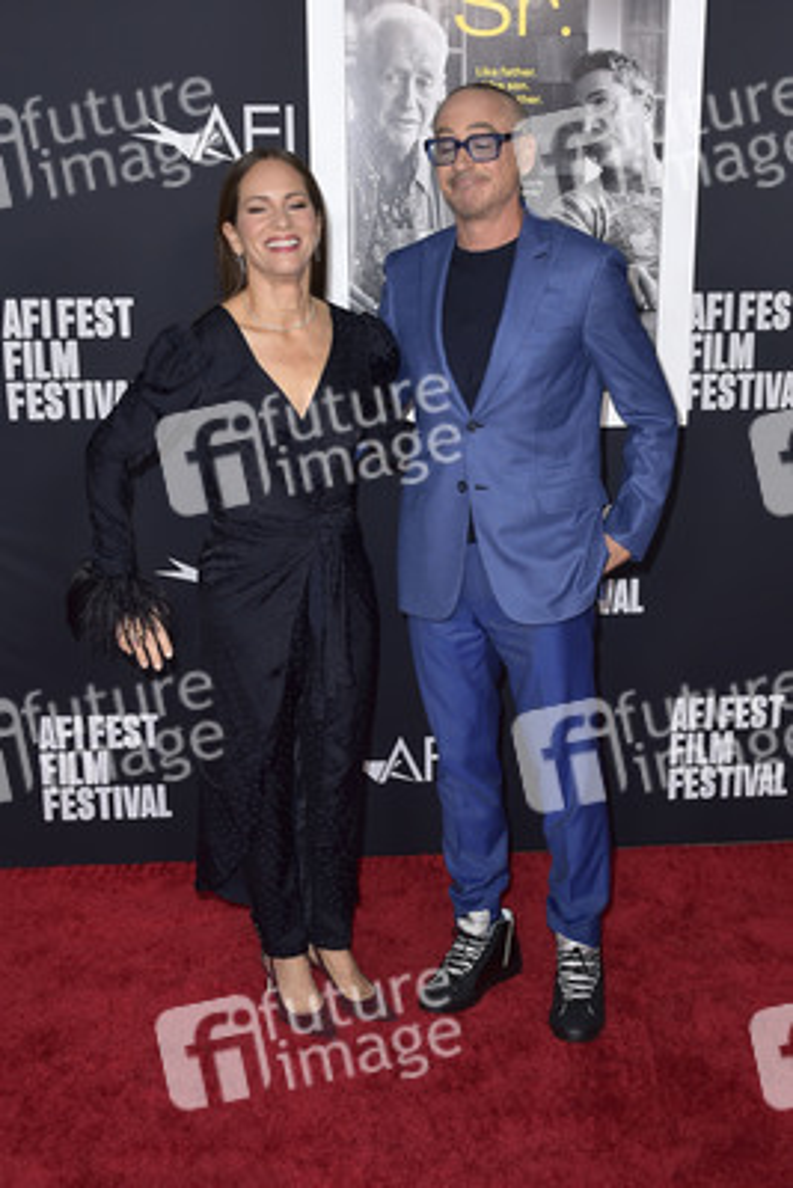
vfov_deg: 54.4
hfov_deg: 37.9
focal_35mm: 35
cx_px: 396
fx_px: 1155
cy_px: 594
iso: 640
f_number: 6.3
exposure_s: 1/200
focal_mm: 35
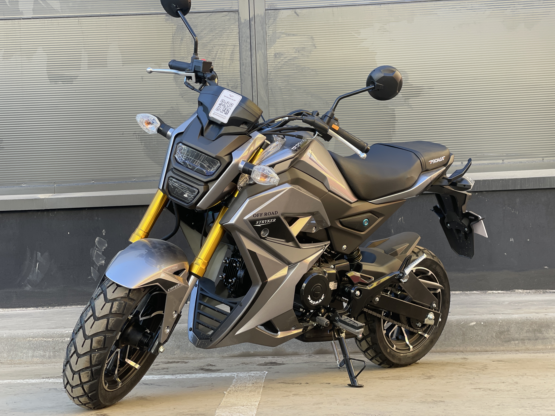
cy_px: 208
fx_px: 834
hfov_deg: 36.8
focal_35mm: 52
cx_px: 278
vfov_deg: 28.0
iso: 32
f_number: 2
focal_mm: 6
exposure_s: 1/122
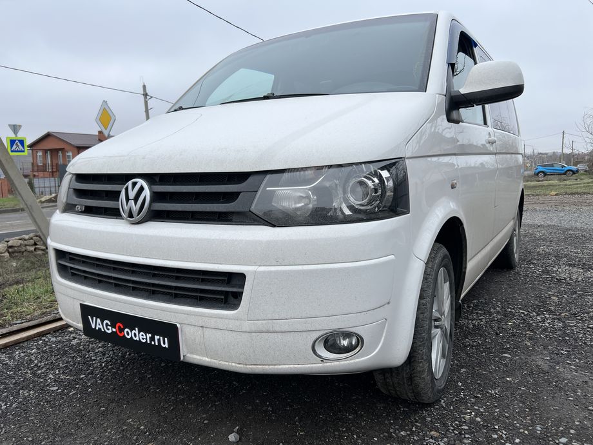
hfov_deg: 67.3
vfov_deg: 53.1
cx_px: 296
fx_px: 445
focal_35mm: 26
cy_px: 222
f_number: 1.5
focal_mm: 5.7
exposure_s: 1/1252
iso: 50
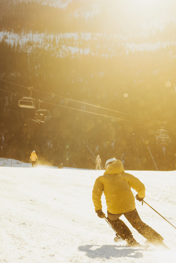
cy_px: 140
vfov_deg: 18.9
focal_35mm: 108
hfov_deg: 12.7
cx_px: 85
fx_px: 792
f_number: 5
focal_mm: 70
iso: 800
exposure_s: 1/3200
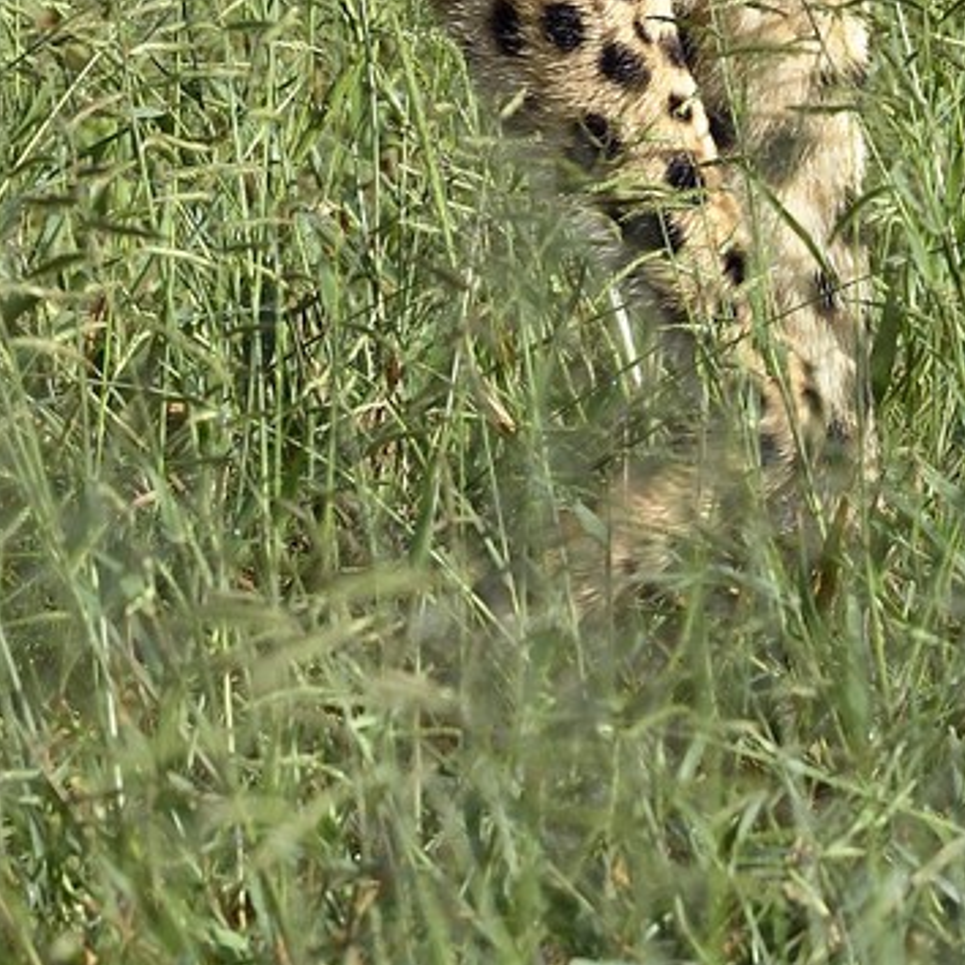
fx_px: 24191
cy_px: -134
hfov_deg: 2.3
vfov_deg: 2.3
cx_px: 210
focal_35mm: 767
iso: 400
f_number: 7.1
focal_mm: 200
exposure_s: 1/1000
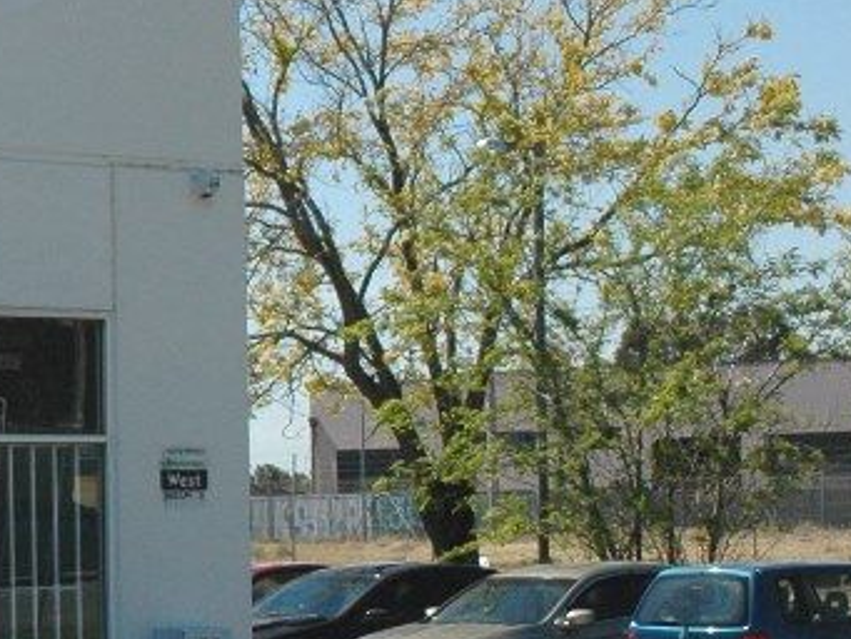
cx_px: -676
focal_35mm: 157
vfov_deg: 9.5
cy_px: 406
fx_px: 3856
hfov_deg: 11.7
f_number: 11
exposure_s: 1/500
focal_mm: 29
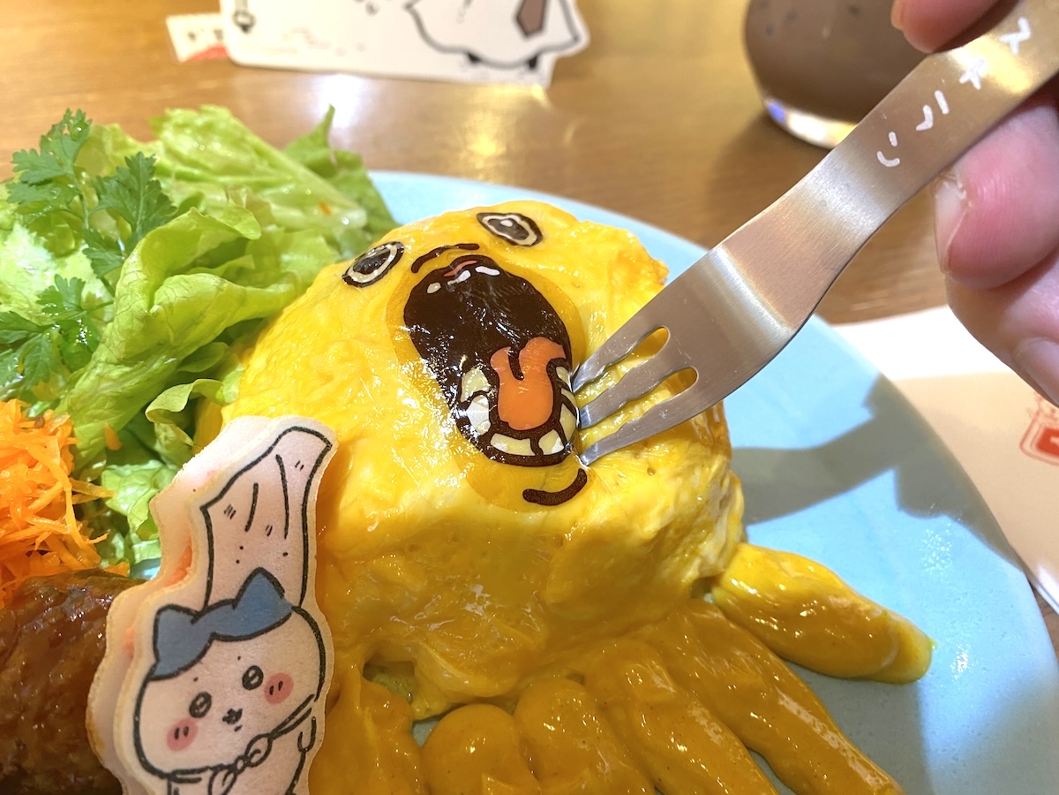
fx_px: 765
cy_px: 398
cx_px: 530
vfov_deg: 54.9
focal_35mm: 25
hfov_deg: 69.4
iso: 160
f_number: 1.8
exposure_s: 1/50
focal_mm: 4.25
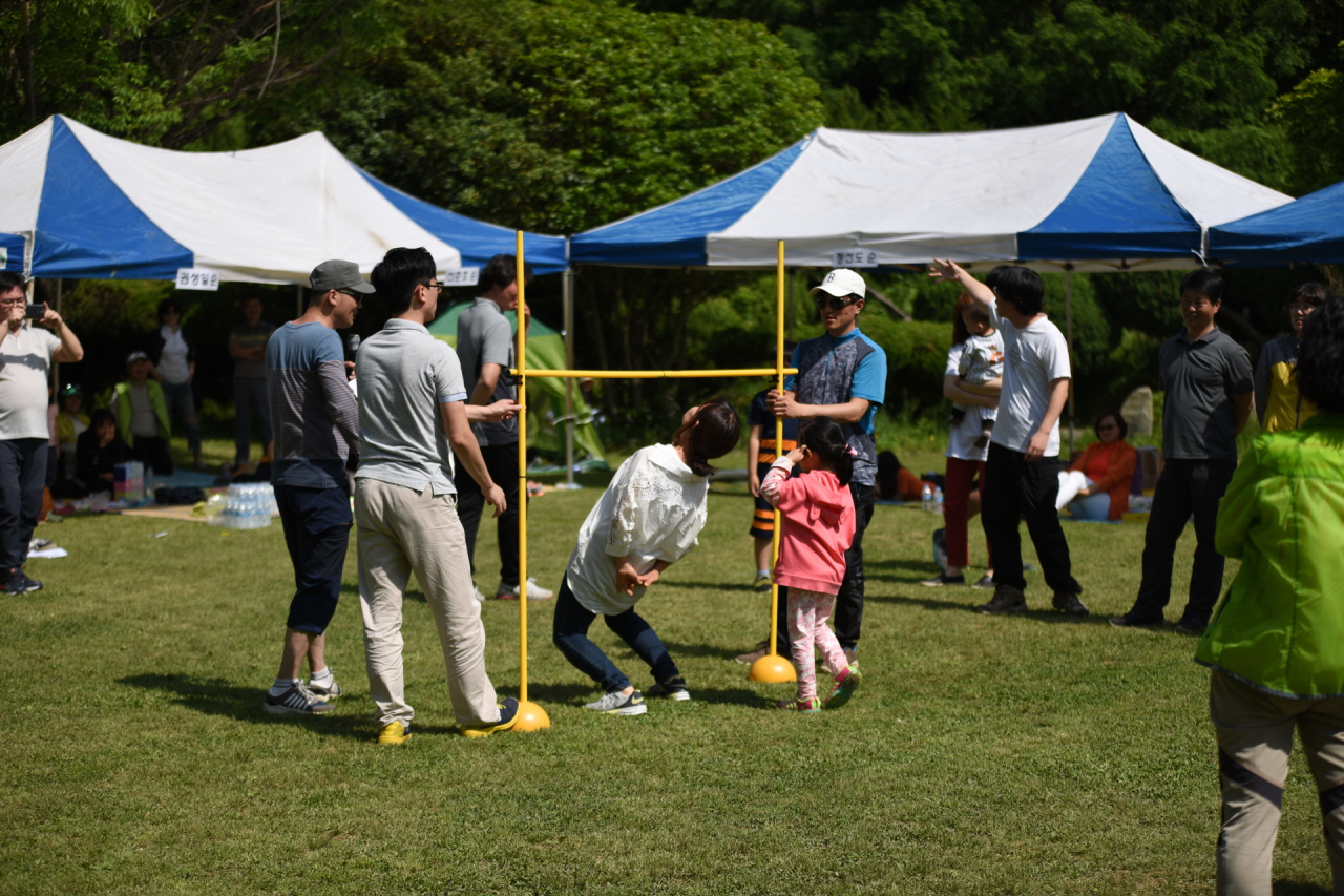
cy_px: 448
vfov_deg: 19.5
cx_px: 672
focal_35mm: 70
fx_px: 2613
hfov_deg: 28.8
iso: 100
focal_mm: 70
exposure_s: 1/2500
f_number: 2.8
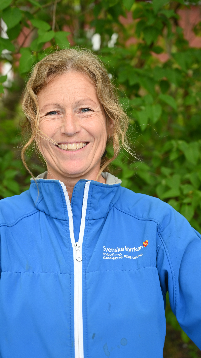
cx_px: 87
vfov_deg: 34.4
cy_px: 179
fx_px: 578
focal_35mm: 61
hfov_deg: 19.7
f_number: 4
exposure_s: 1/160
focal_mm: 58
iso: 400
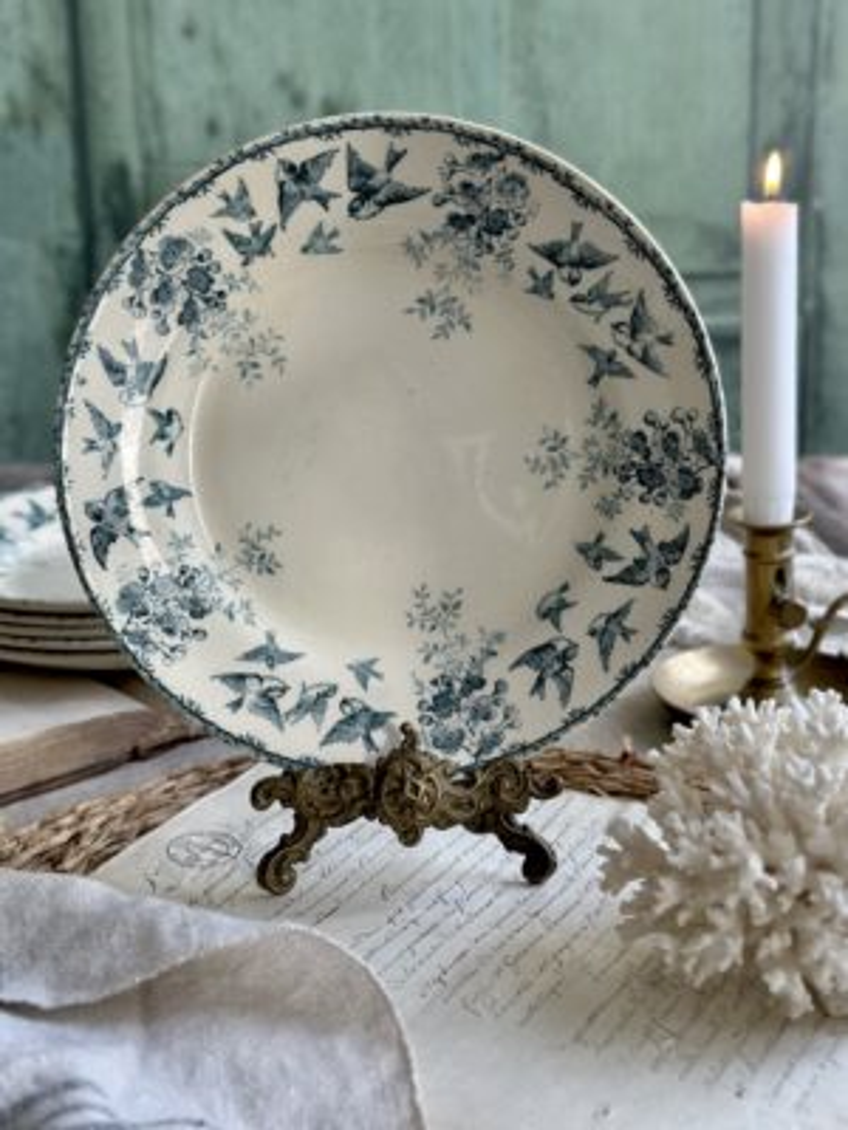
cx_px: 424
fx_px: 1568
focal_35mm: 48
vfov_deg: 39.7
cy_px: 565
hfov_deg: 30.3
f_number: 1.78
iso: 100
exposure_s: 1/121
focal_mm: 6.86
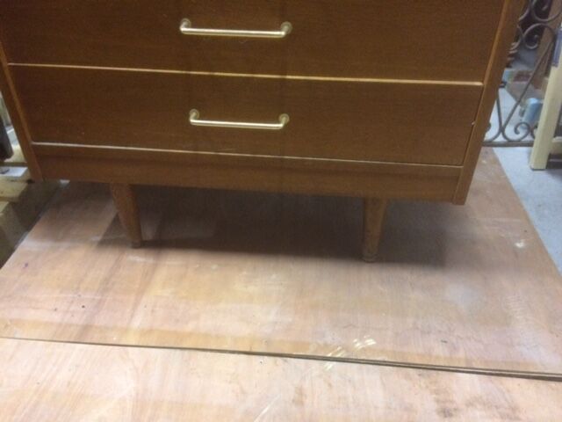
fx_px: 471
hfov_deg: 61.7
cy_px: 211
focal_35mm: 29
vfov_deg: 48.2
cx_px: 281
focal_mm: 4.15
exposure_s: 1/17
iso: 400
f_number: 2.2
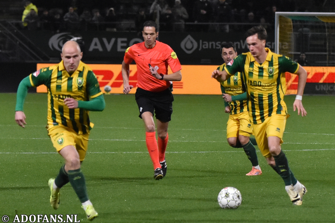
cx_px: 168
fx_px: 1424
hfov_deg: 13.4
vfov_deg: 9.0
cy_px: 112
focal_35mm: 153
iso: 2500
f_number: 2.8
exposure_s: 1/1000
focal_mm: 102
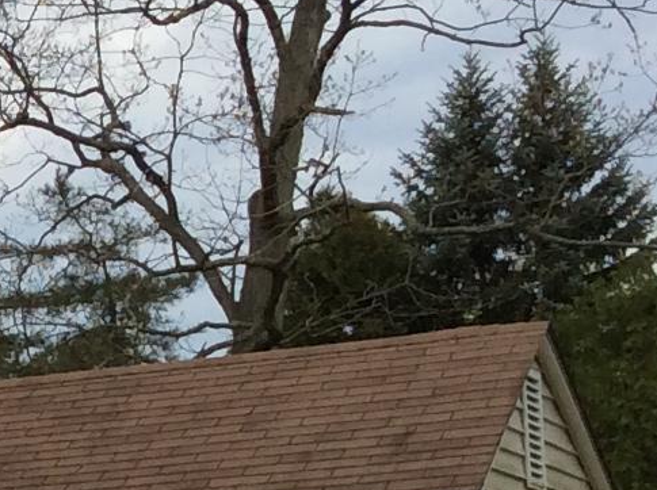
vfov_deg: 8.5
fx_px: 3240
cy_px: 667
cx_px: -786
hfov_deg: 10.4
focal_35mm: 171
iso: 32
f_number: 2.4
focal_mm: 3.3
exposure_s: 1/1040
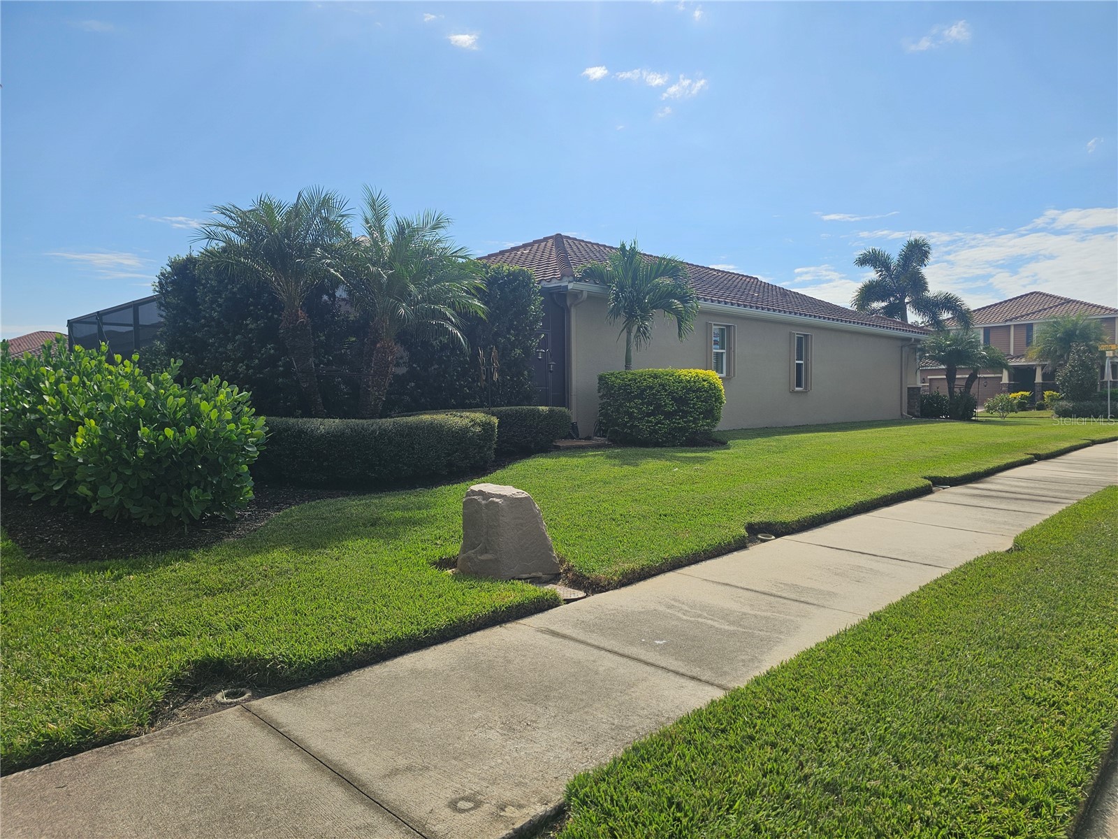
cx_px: 559
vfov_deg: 58.9
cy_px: 420
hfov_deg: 73.9
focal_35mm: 23
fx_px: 743
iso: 10
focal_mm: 6.3
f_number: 1.7
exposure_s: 1/1501
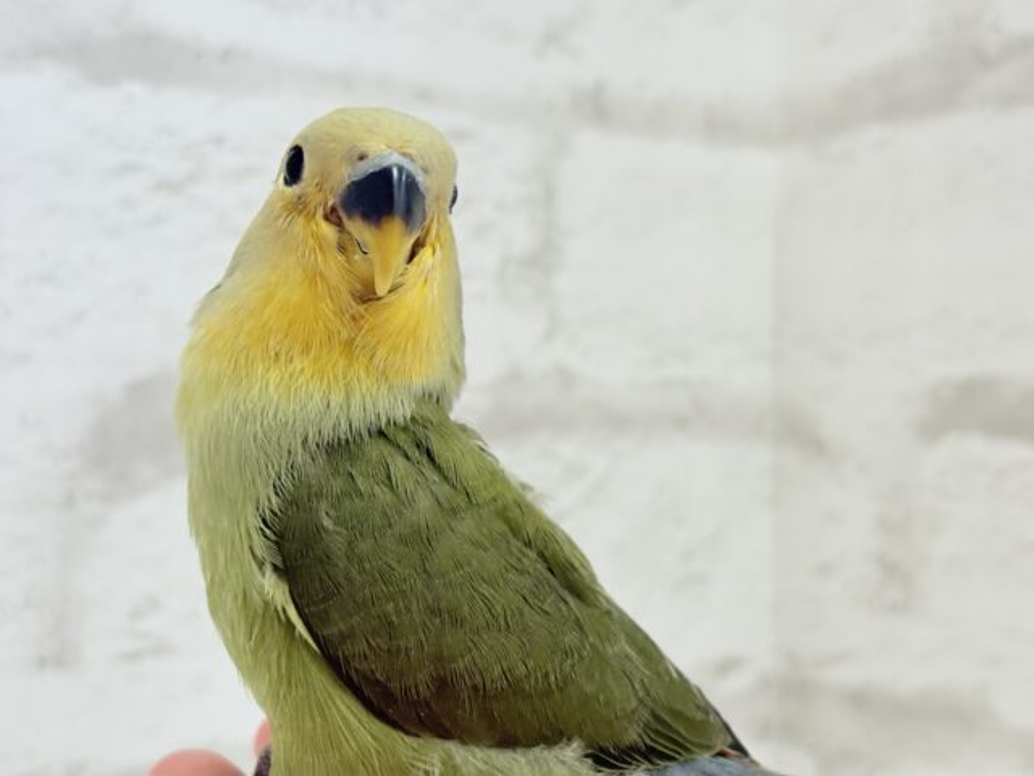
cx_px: 517
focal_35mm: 52
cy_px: 388
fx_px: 1553
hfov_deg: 36.8
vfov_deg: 28.0
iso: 100
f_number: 1.6
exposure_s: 1/100
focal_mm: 5.96
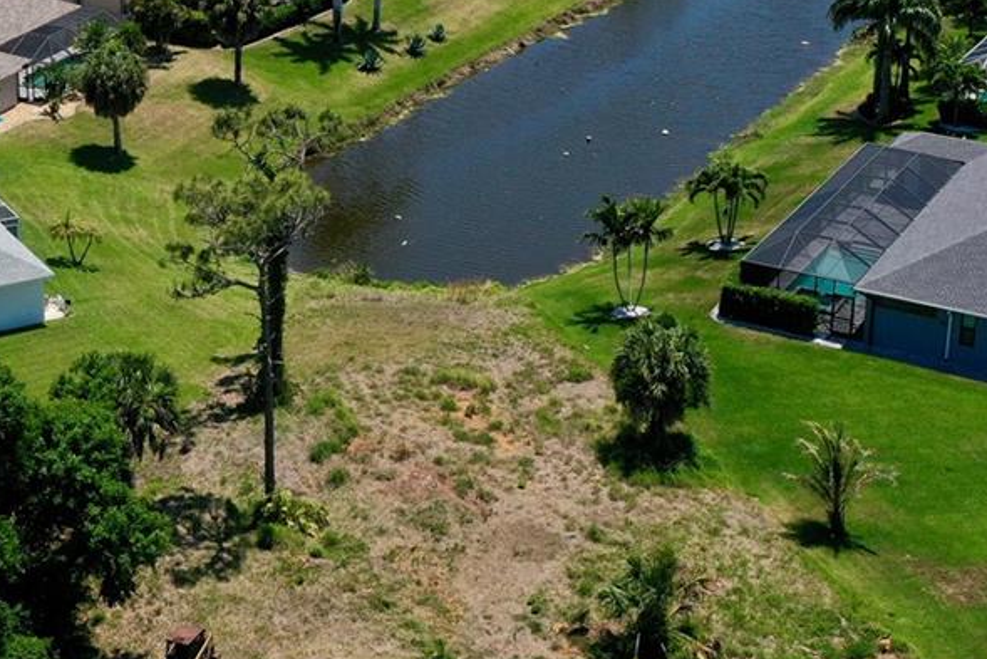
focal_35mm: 76
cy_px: 94
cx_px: 303
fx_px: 2084
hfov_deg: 26.4
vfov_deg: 17.7
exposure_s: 1/800
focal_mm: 10.26
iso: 100
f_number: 6.3
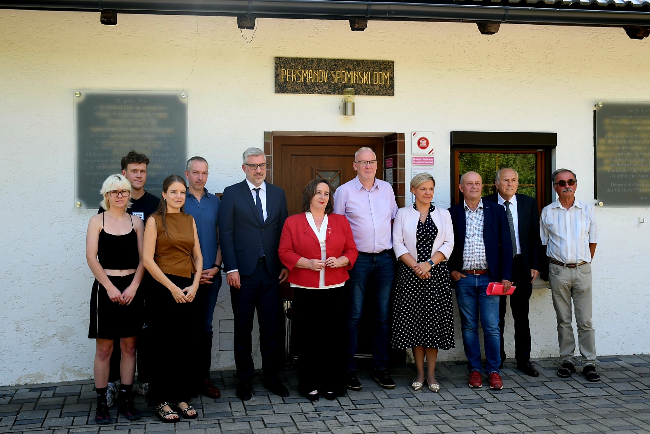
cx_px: 329
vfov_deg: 27.5
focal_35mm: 49
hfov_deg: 40.3
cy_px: 213
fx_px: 885
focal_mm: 32
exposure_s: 1/125
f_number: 4
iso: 100
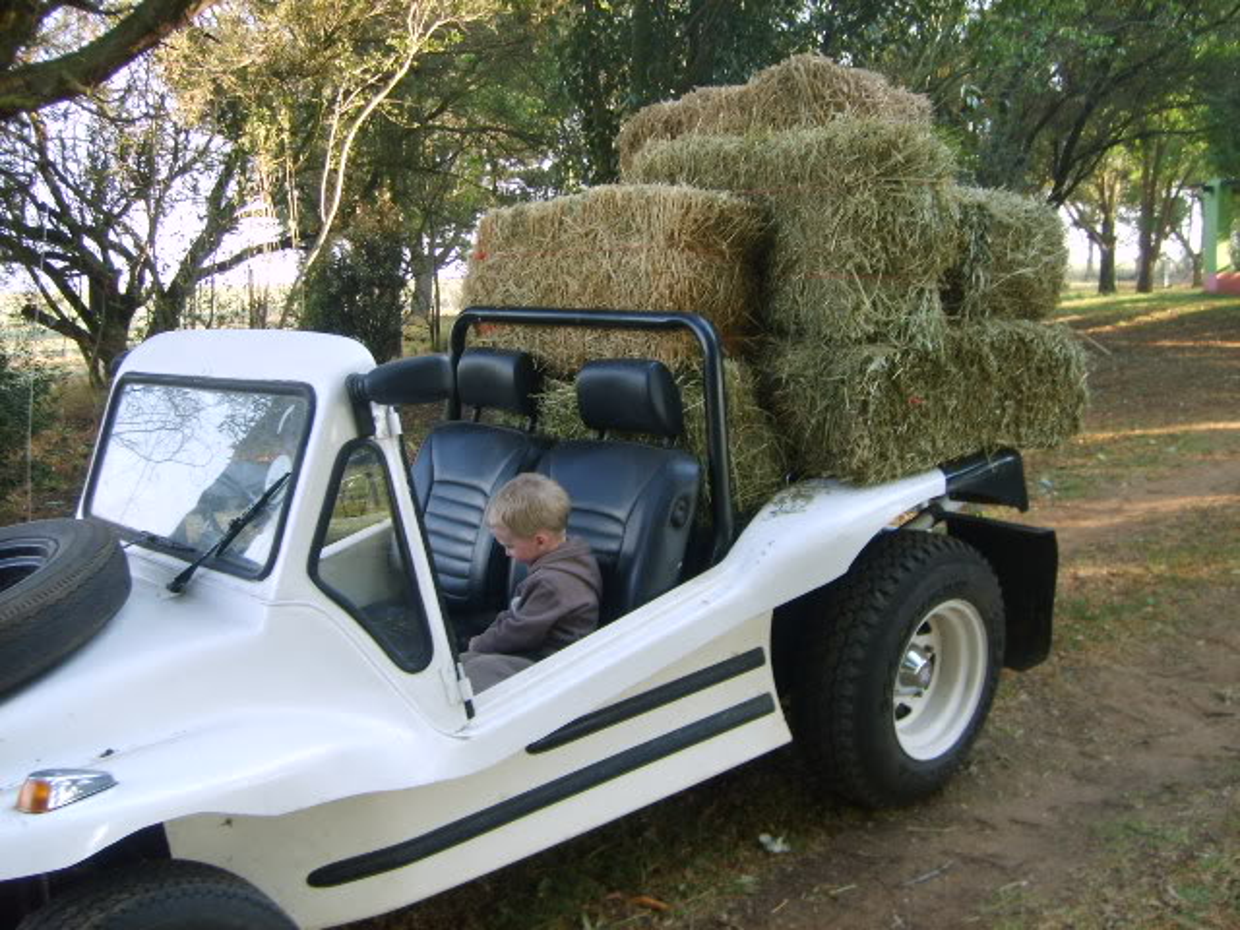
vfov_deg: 40.7
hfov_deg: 52.6
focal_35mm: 35
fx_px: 1254
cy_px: 465
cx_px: 620
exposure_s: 1/45
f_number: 2.8
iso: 50
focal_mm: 5.8
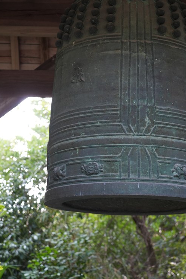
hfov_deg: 18.9
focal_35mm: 72
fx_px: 558
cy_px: 88
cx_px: 120
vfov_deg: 27.9
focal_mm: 52
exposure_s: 1/160
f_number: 4
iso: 1250
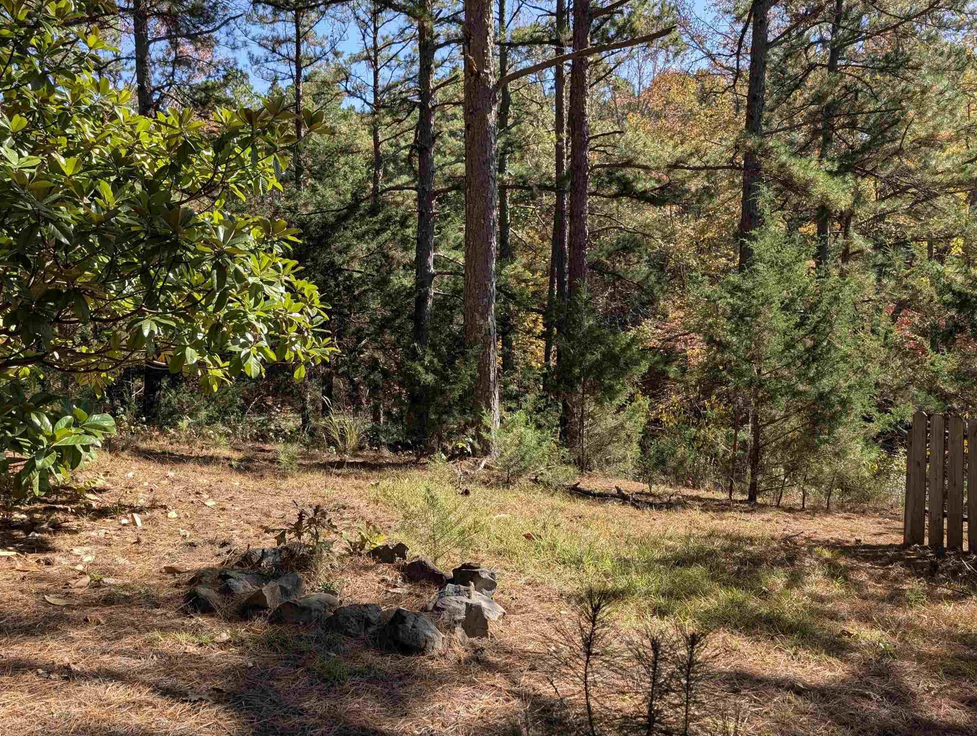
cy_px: 399
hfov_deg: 59.6
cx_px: 417
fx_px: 848
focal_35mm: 30
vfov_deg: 46.9
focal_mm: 6.9
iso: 20
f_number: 1.68
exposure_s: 1/355
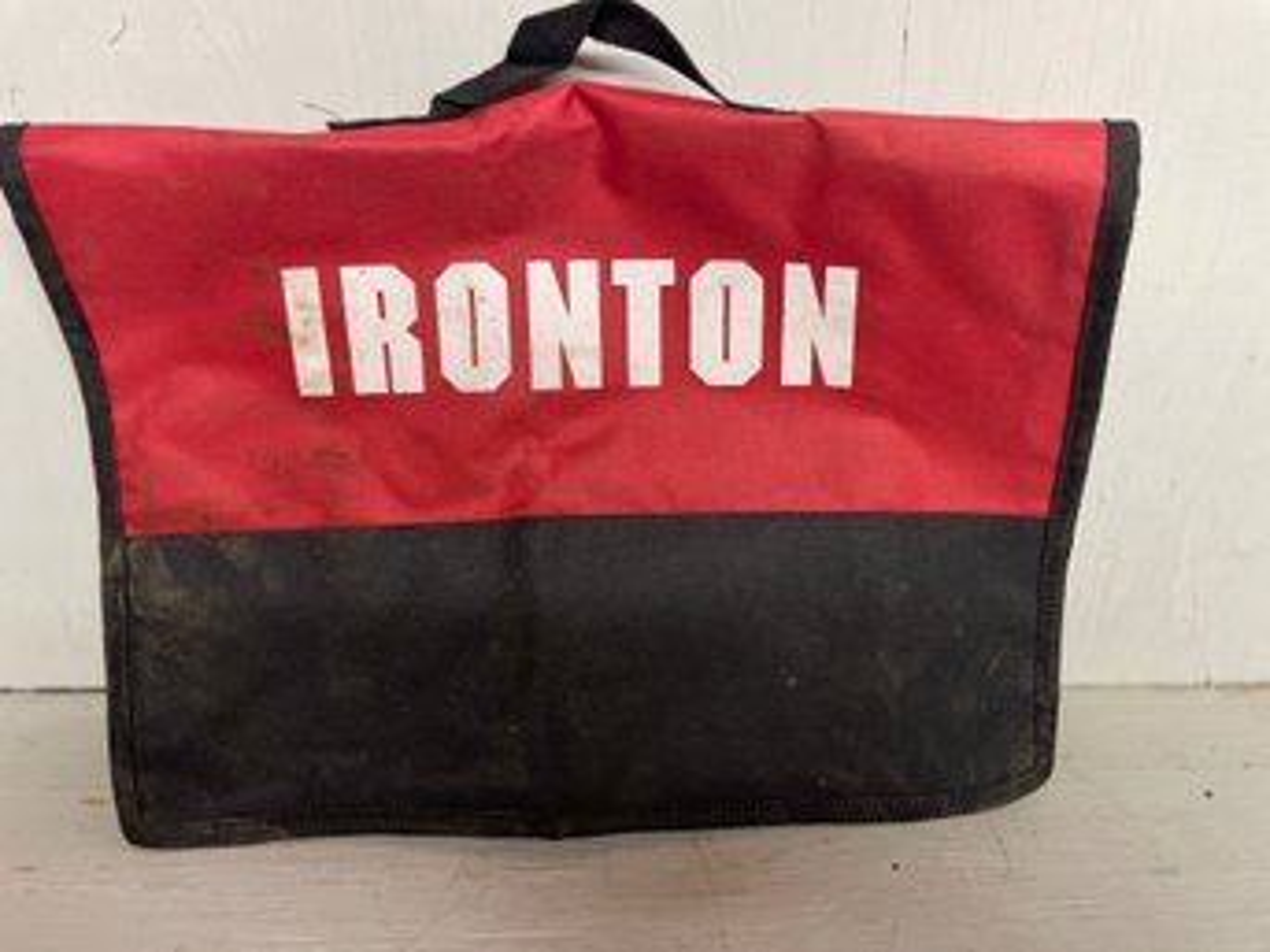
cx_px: 635
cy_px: 476
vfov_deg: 53.0
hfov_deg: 67.3
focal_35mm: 26
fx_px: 954
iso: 250
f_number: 1.6
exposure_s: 1/60
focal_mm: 4.2
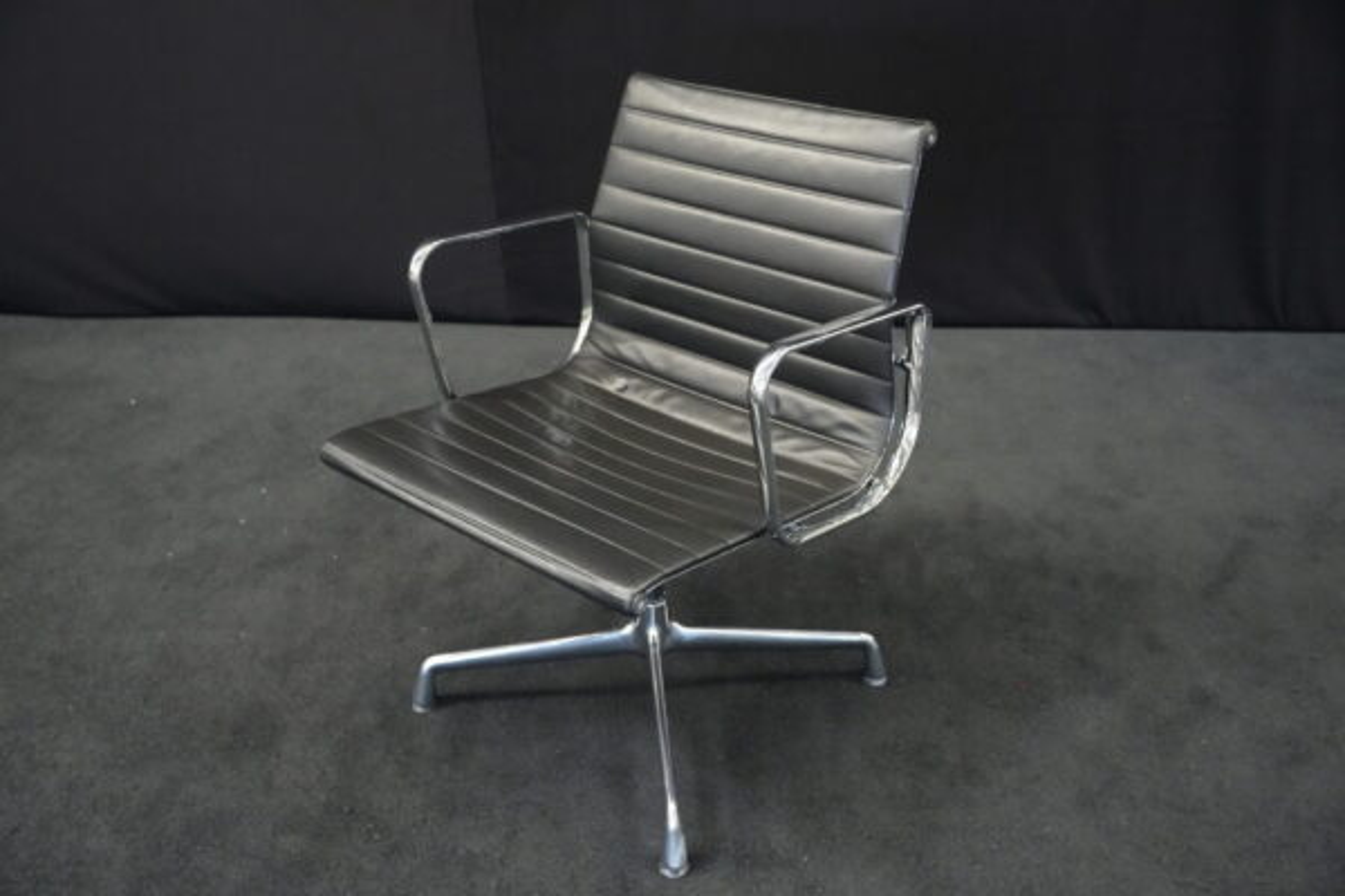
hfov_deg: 57.2
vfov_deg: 40.0
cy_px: 448
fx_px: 1233
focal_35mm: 33
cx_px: 672
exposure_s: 1/160
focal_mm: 33
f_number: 4
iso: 10000
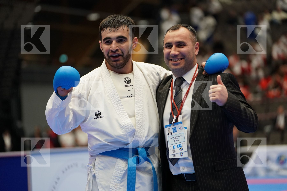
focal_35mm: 129
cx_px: 144
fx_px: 1028
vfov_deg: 10.6
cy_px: 96
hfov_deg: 15.9
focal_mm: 129
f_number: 2.8
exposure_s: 1/1000
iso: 3200
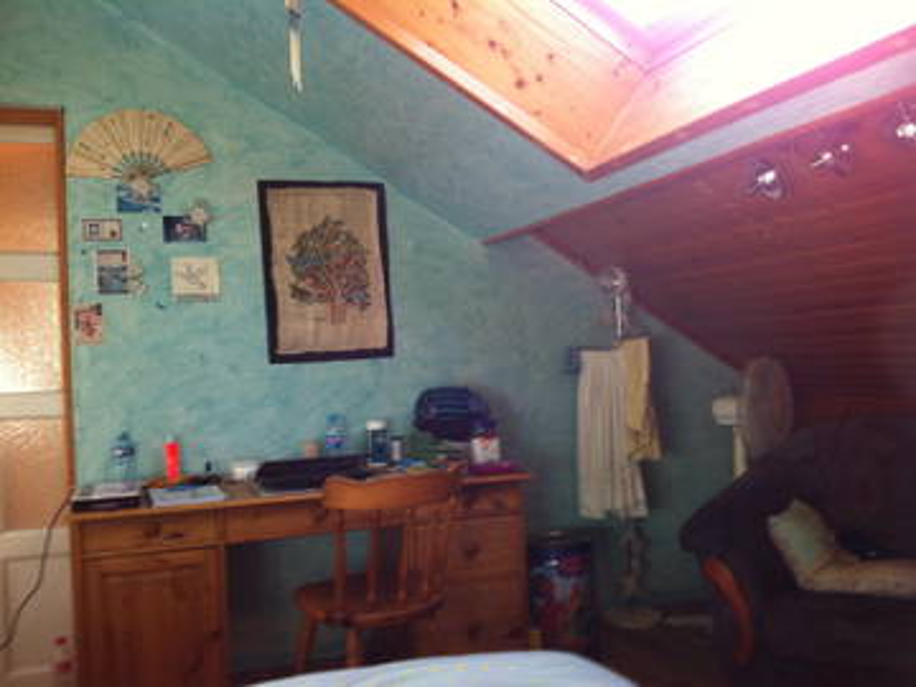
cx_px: 458
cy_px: 344
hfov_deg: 52.6
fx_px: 926
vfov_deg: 40.7
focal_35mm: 35
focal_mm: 3.85
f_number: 2.8
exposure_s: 1/17
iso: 80
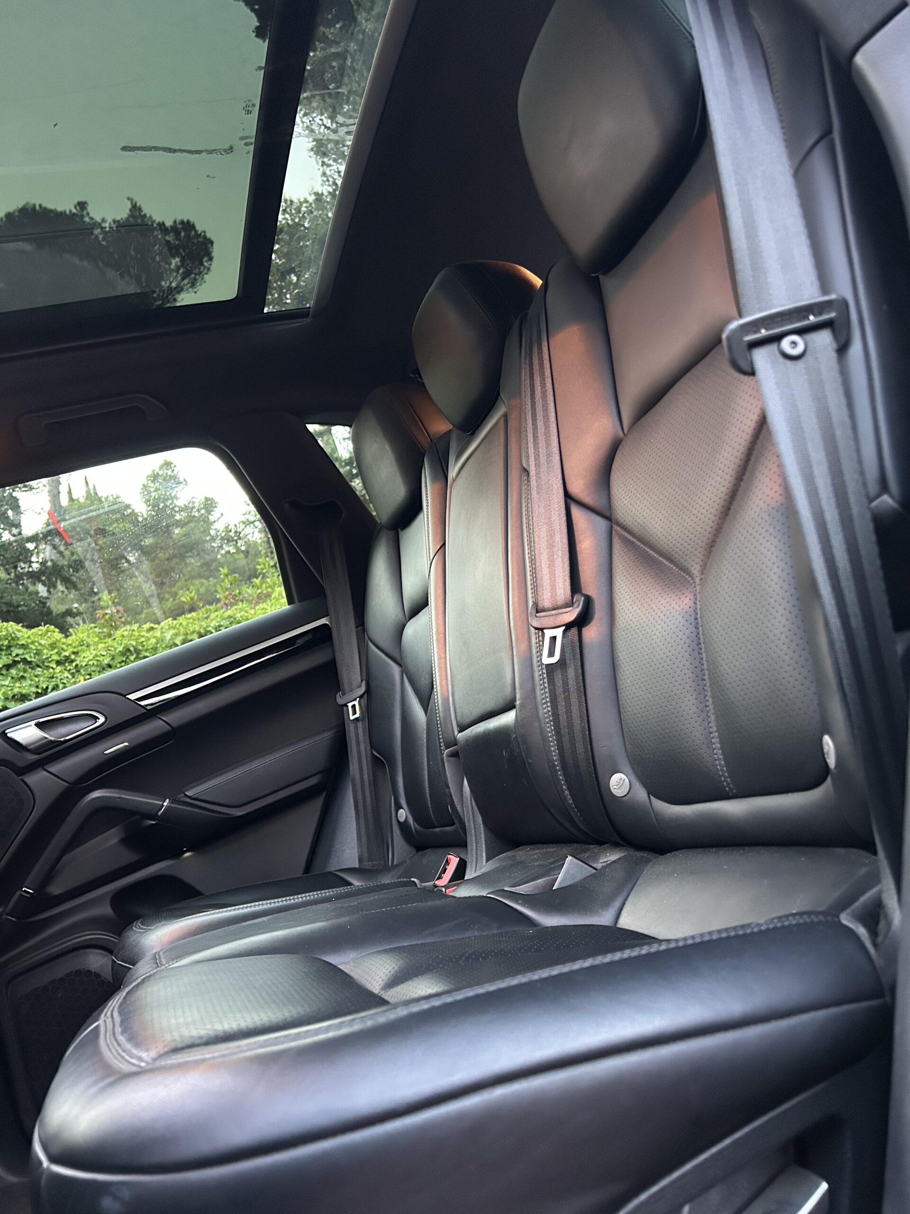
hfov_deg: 53.1
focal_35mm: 26
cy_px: 607
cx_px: 455
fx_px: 911
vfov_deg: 67.3
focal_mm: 5.7
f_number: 1.5
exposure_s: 1/33
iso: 500
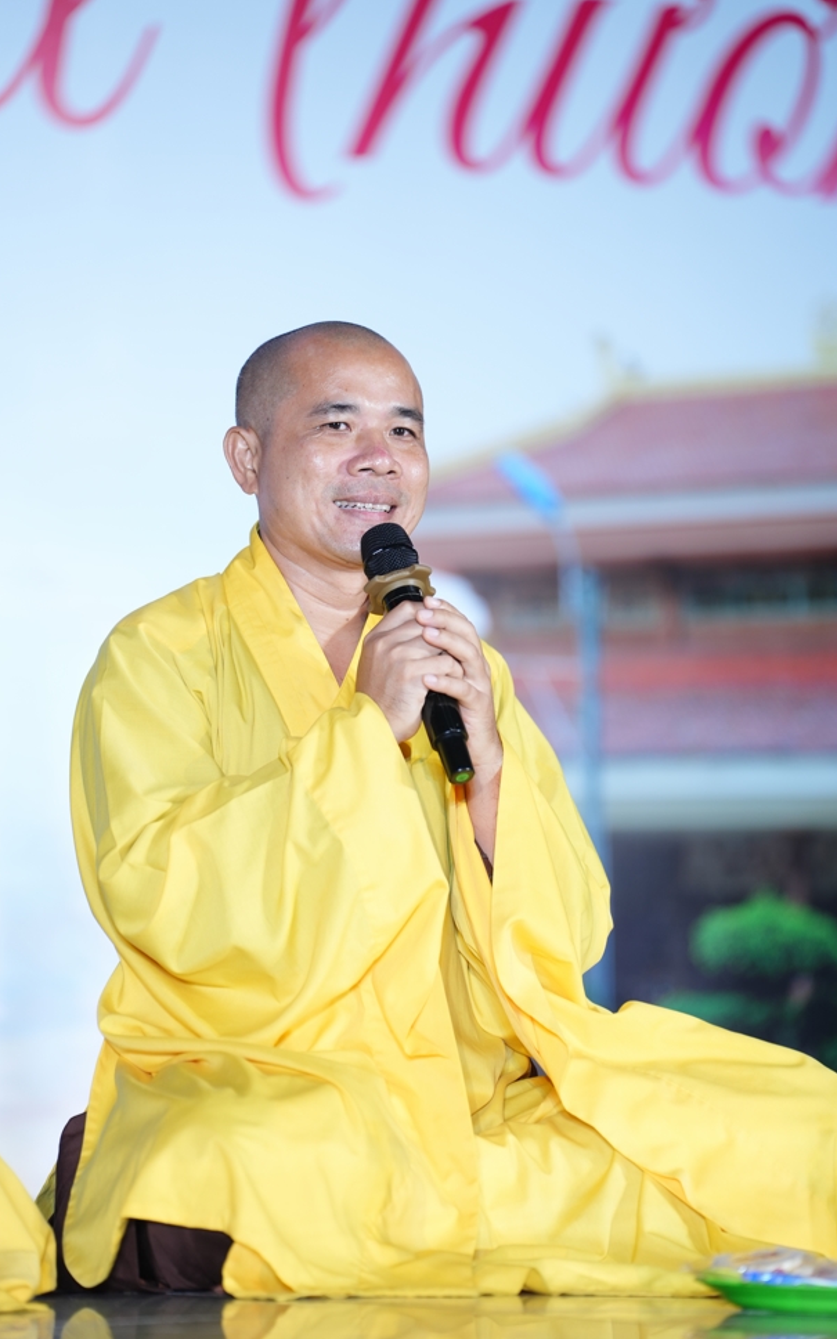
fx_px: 5621
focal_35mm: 154
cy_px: 666
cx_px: 396
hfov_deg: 8.5
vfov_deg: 13.6
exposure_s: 1/80
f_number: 2.8
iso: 400
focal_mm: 150
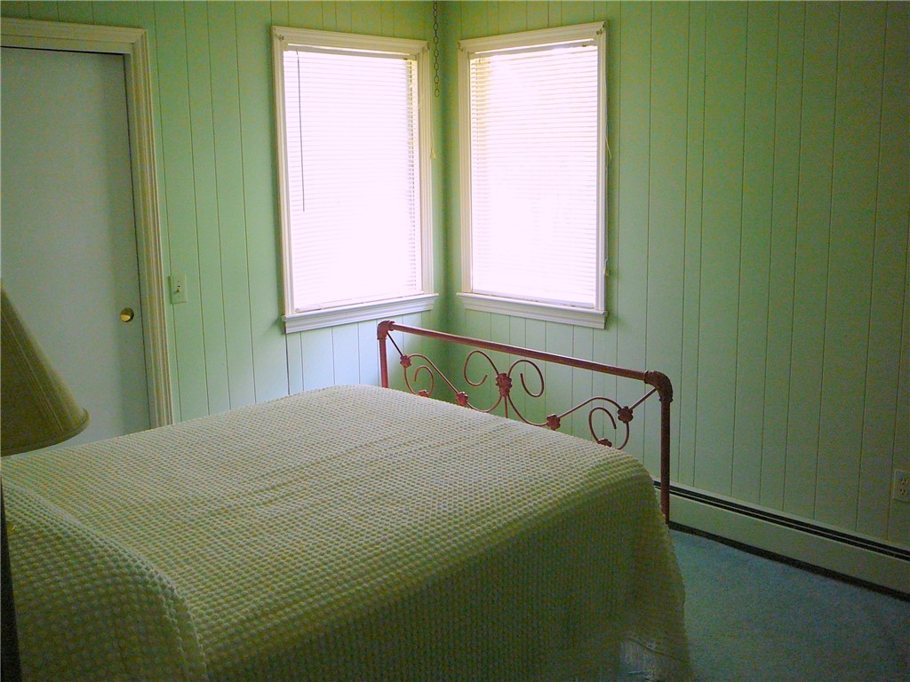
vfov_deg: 40.7
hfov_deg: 52.6
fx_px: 920
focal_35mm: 35
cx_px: 455
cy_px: 341
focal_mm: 5.2
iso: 200
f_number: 2.8
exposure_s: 1/13
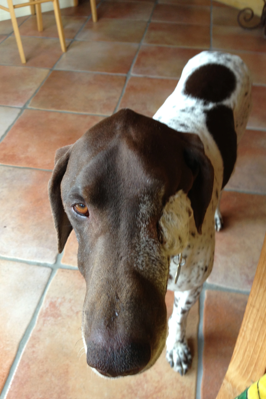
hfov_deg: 37.9
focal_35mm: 35
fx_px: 388
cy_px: 196
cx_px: 130
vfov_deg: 54.4
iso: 50
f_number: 2.4
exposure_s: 1/20
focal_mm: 4.13
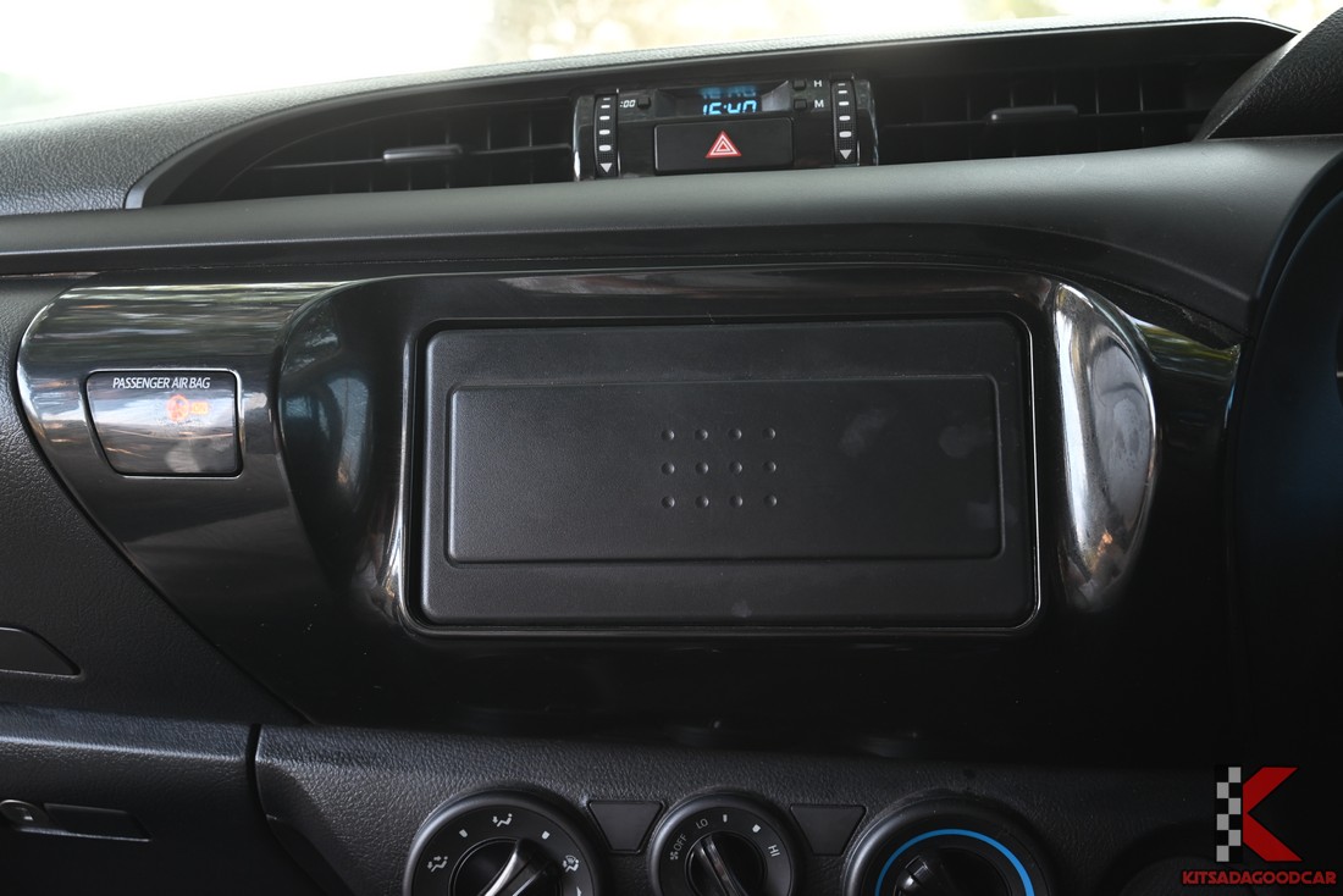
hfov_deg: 57.2
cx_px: 672
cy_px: 448
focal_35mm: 33
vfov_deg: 40.0
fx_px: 1231
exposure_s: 1/30
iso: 800
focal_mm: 33
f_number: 6.3
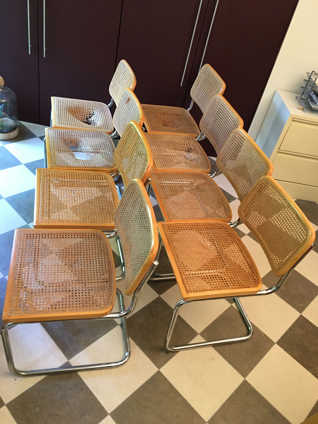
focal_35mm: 29
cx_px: 159
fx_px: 355
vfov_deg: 61.7
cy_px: 212
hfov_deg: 48.2
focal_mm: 4.15
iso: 100
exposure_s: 1/10
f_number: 2.2
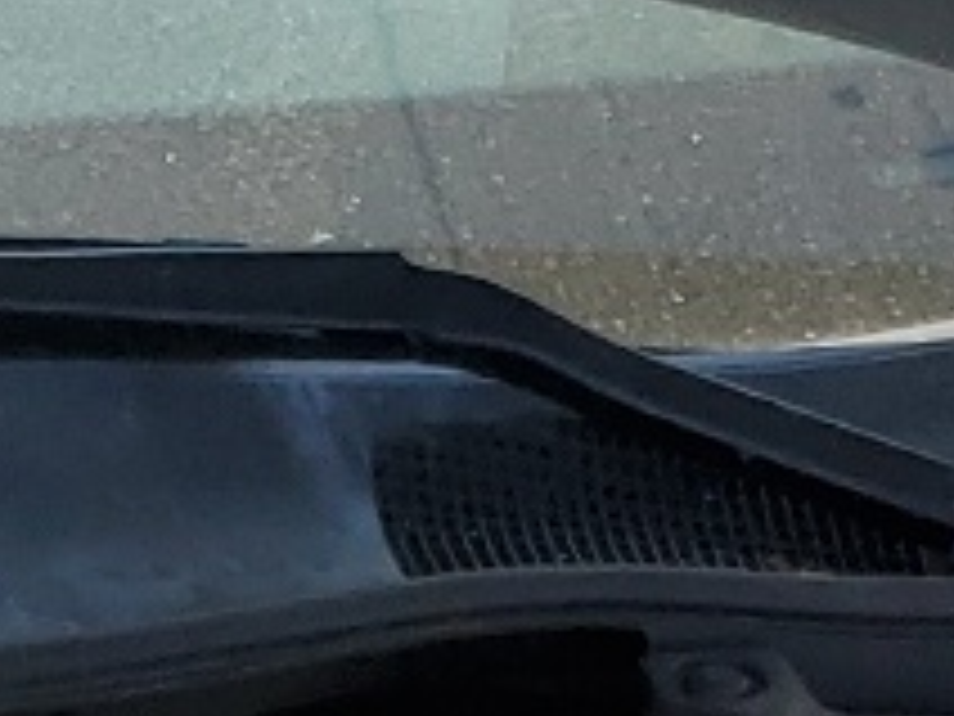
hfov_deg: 9.5
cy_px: 2121
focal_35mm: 196
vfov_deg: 6.9
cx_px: -837
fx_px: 5402
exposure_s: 1/1667
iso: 50
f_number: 1.5
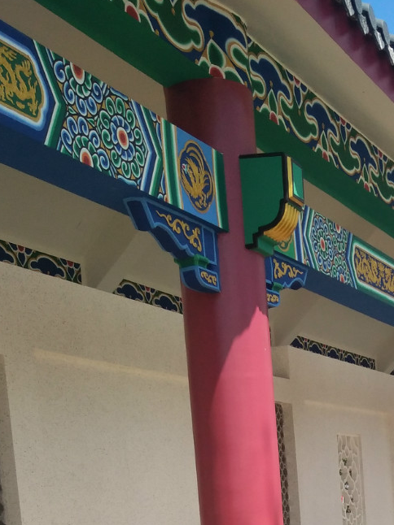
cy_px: 638
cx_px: 414
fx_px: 790
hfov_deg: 26.2
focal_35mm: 52
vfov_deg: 30.8
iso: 50
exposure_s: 1/838
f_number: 2.2
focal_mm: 3.66
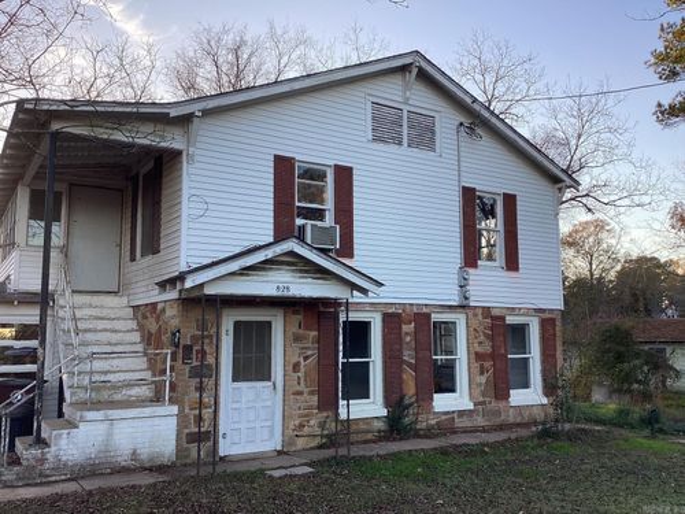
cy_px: 257
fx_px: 613
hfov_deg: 58.4
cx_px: 342
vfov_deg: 45.4
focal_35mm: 31
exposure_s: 1/120
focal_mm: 3.3
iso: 25
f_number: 2.4
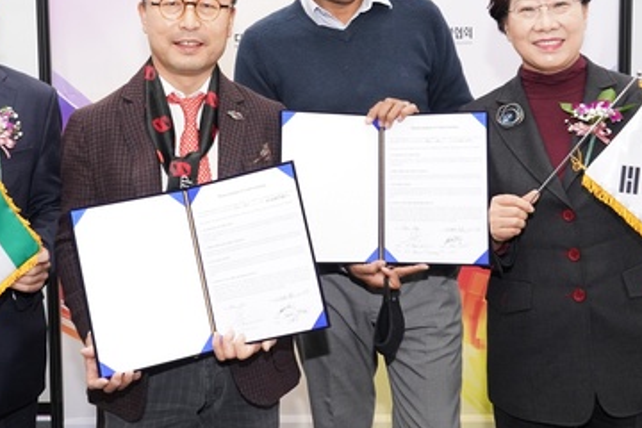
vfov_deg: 24.4
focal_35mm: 55
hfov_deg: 36.2
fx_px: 981
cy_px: 114
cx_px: 293
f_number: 4.5
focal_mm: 31
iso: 2000
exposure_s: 1/125
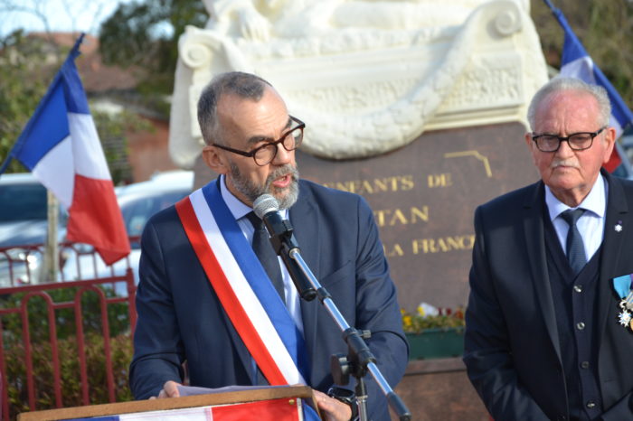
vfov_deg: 8.7
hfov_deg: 13.0
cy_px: 210
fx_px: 2768
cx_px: 316
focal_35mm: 158
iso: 400
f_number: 5.6
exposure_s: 1/320
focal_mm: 105
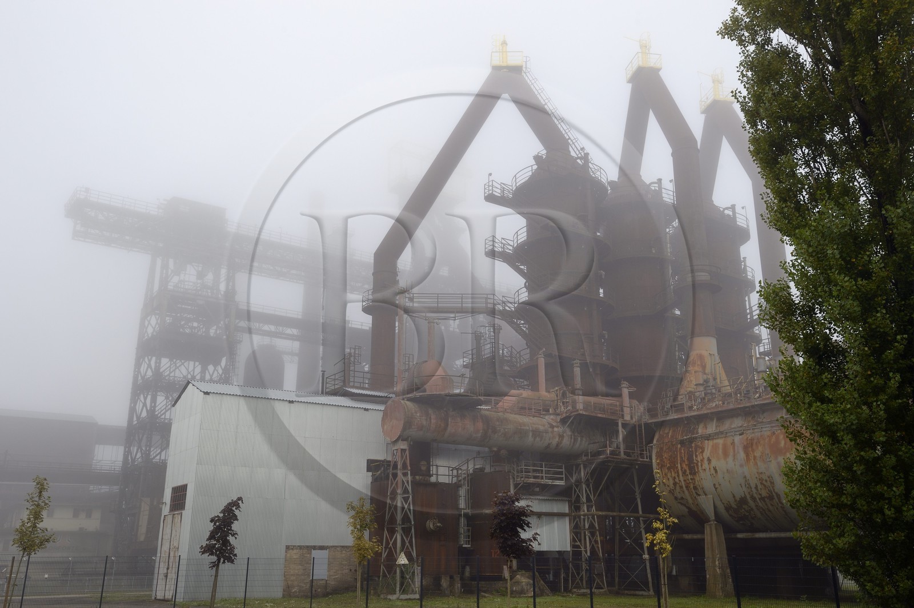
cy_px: 304
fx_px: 812
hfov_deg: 58.7
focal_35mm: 32
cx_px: 457
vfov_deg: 41.1
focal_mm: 32
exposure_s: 1/160
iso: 200
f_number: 11
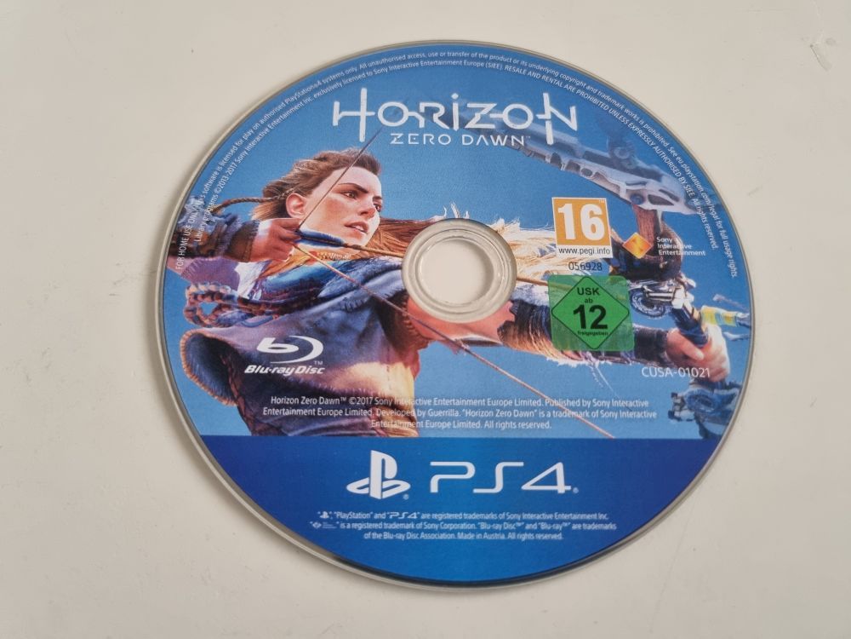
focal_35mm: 26
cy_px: 320
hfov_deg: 67.3
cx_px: 426
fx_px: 639
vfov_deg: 53.1
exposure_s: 1/50
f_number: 1.8
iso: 500
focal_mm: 5.4
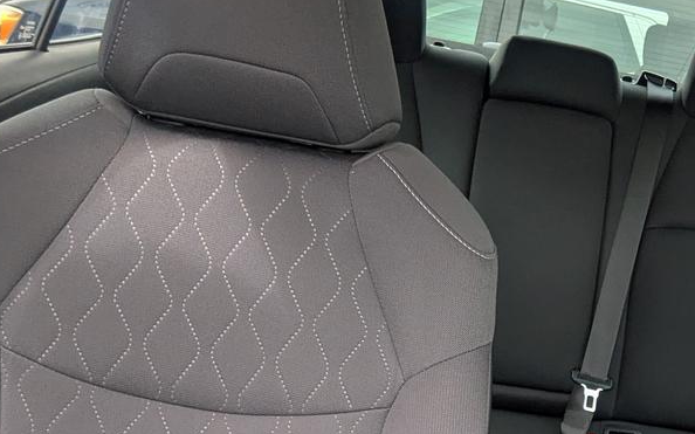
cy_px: 363
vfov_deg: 26.2
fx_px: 909
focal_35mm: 48
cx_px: 545
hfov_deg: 40.3
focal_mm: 2.74
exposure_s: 1/199
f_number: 2.2
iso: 133
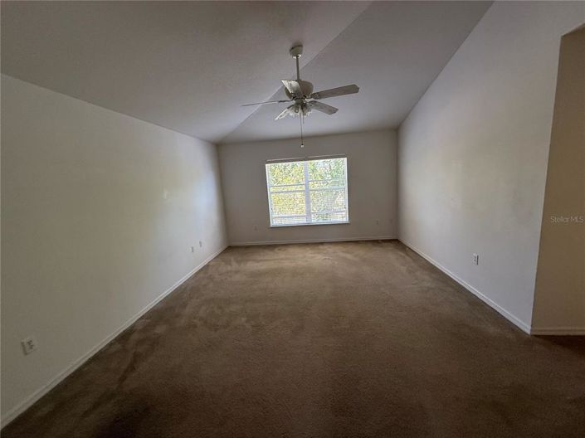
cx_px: 292
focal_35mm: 14
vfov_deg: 85.6
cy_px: 219
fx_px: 236
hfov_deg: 102.1
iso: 160
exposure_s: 1/99
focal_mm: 2.22
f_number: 2.2
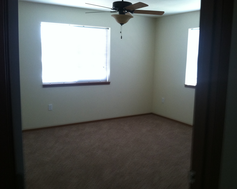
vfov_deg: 40.1
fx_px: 260
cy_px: 95
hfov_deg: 49.1
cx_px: 126
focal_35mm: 37
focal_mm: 3.85
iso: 125
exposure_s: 1/15
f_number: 2.8
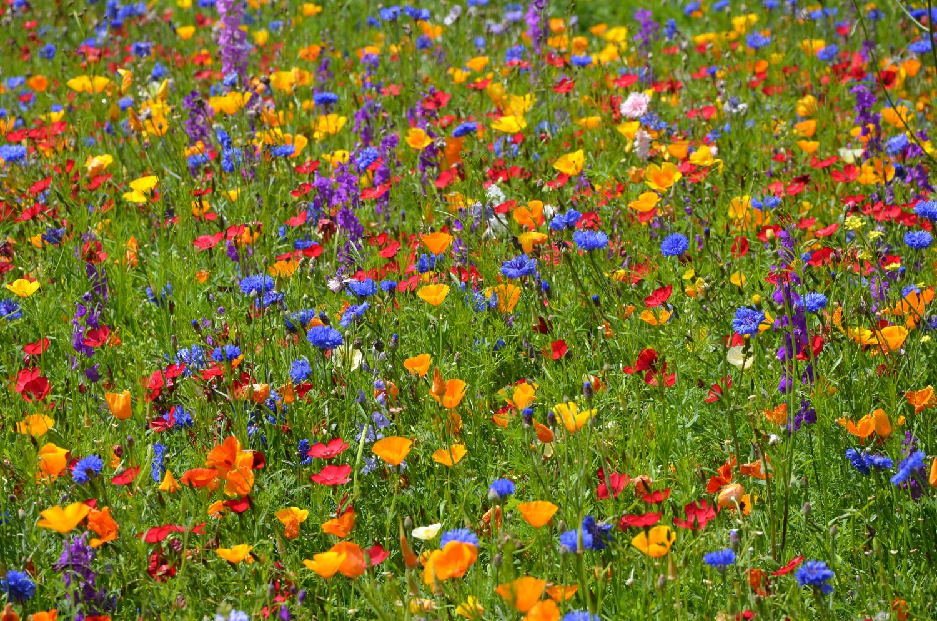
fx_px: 4092
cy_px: 310
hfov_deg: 13.1
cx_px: 468
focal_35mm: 158
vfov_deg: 8.7
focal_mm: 105
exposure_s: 1/250
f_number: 8
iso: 110
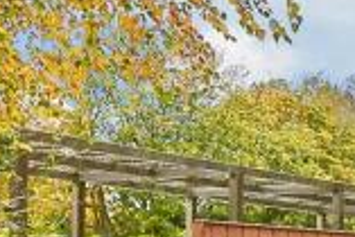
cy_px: 299
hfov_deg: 11.1
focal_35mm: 163
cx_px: 762
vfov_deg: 8.3
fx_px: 1609
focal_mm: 17
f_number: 8
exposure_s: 1/125
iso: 160
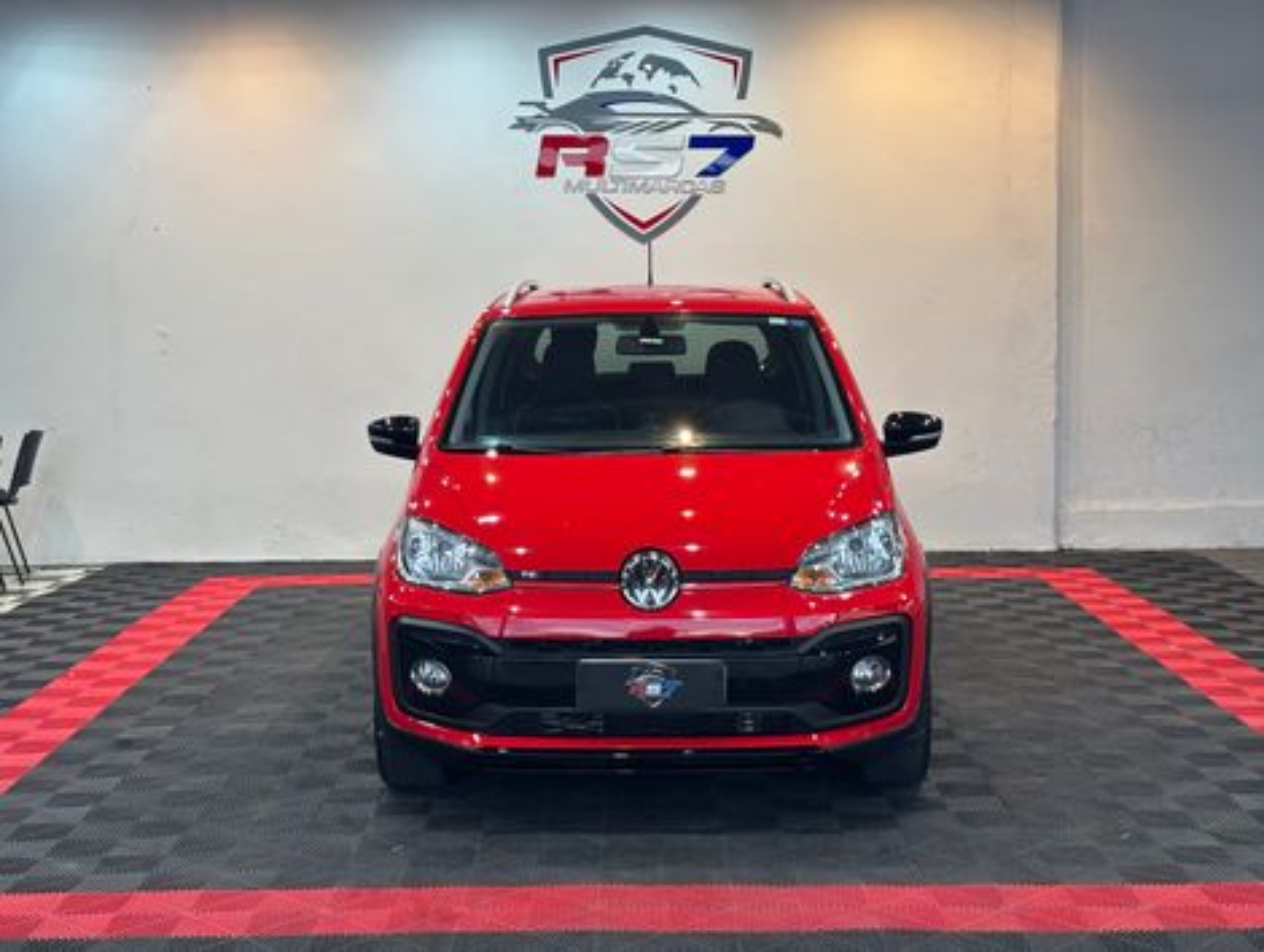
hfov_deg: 36.8
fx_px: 1902
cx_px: 632
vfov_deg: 28.1
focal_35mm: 52
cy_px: 476
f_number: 1.6
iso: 50
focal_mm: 5.96
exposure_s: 1/120
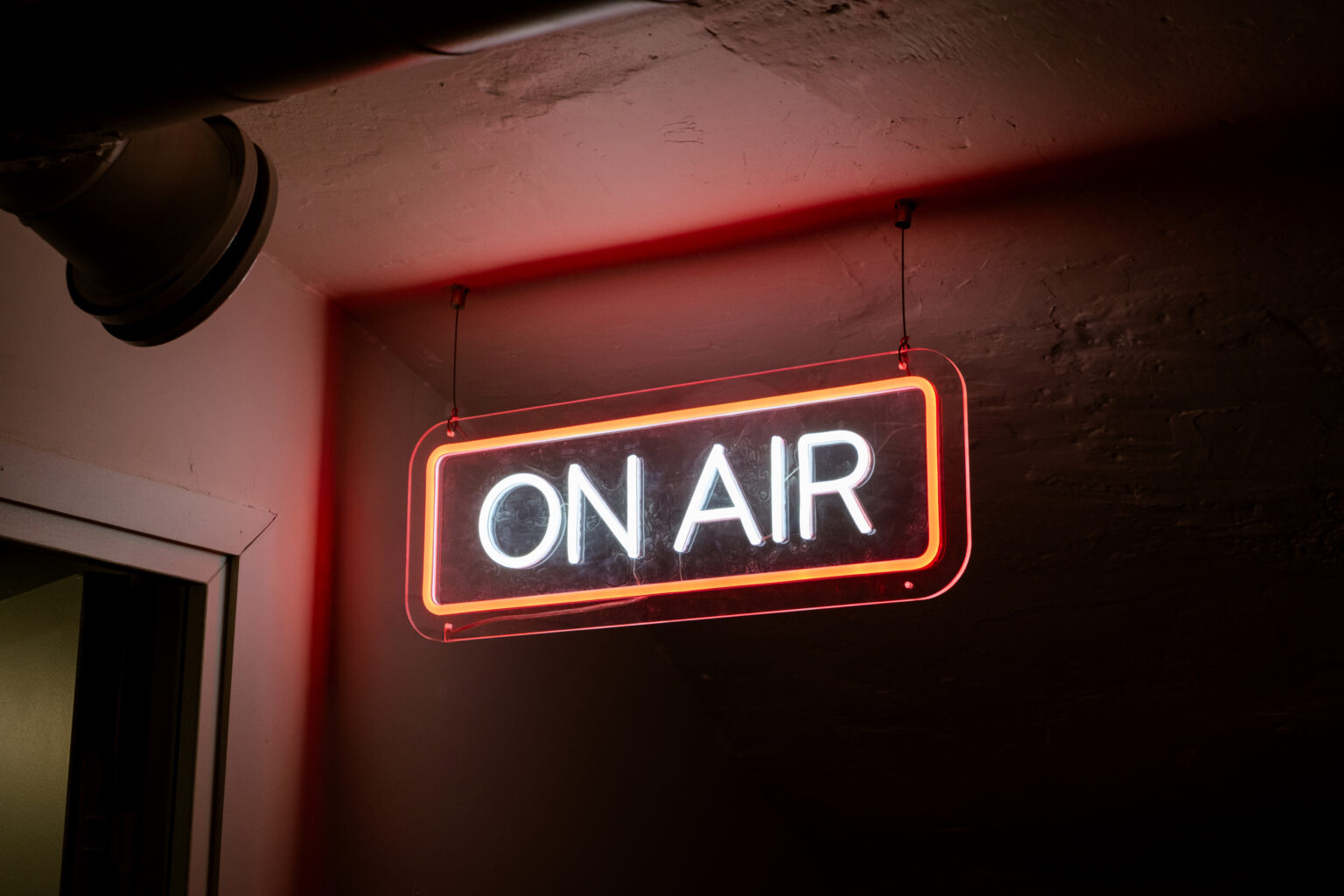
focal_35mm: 53
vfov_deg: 25.5
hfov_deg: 37.5
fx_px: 1979
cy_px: 448
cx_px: 672
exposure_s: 1/160
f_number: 5.6
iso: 640
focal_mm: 35
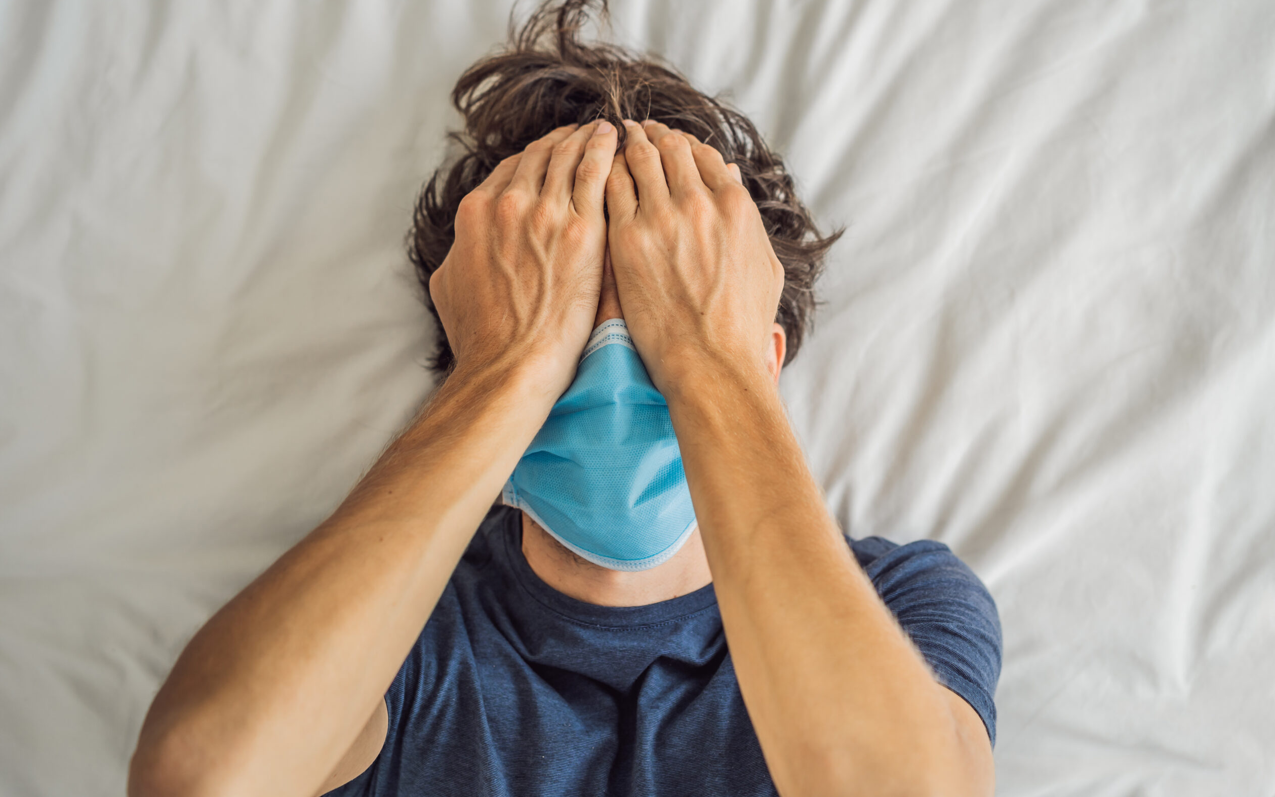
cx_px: 631
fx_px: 1981
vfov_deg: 22.7
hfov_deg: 35.7
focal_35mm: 57
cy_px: 369
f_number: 2.8
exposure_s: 1/400
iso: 125
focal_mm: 55
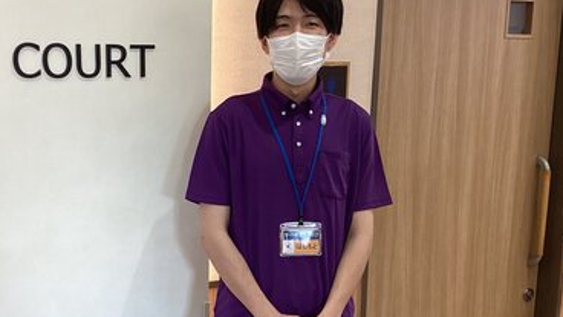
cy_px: 242
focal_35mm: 55
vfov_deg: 21.6
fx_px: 821
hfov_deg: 37.2
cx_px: 162
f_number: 2.4
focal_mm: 3.3
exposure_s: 1/50
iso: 100
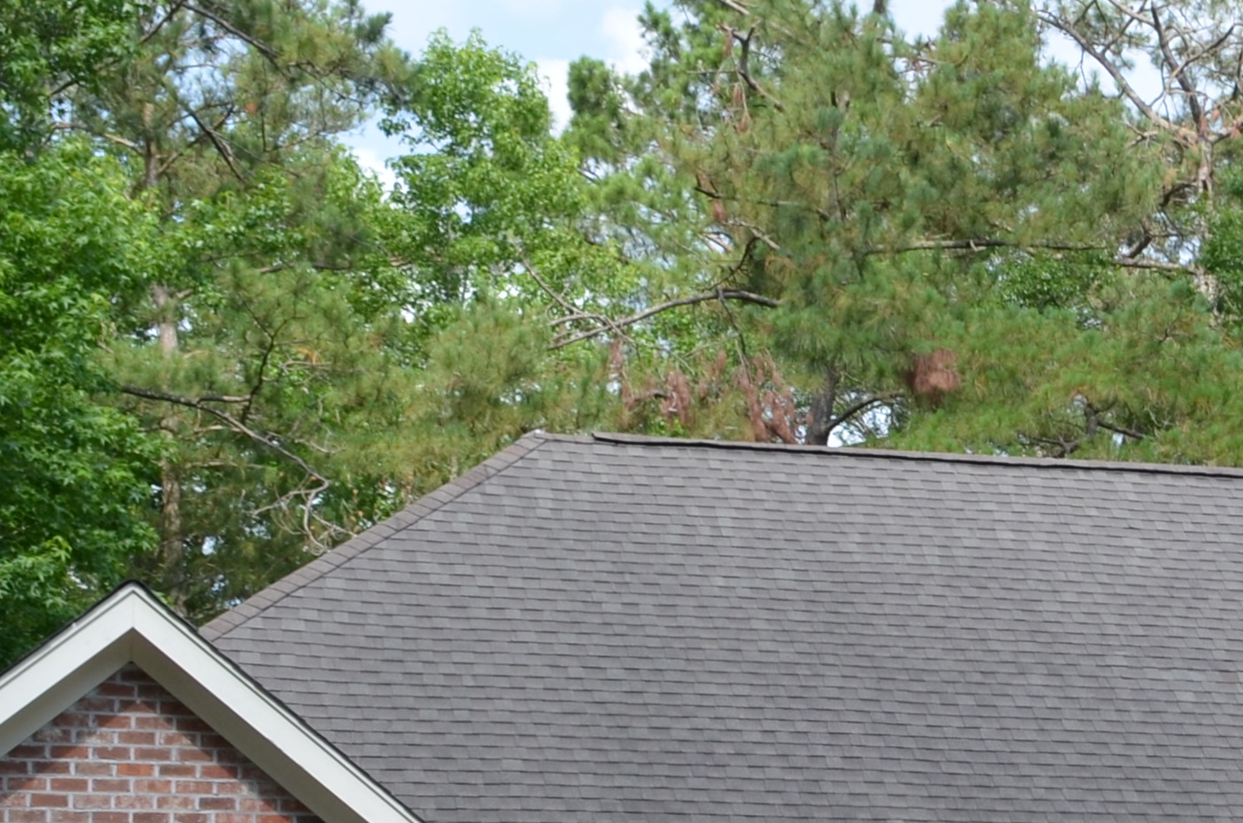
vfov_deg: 12.6
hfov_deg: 18.5
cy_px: 962
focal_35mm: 106
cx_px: 1410
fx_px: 3652
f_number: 8
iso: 160
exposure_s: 1/250
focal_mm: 20
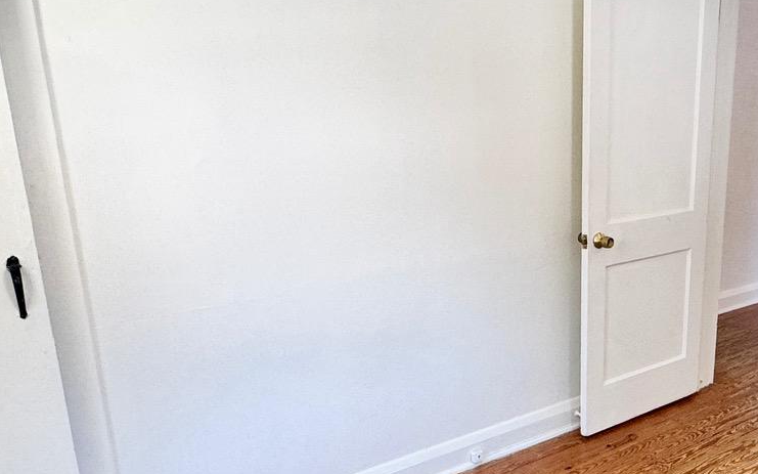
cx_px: 554
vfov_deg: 30.8
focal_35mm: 41
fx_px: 847
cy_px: 346
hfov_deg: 46.7
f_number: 2.2
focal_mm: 2.22
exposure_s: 1/120
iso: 100
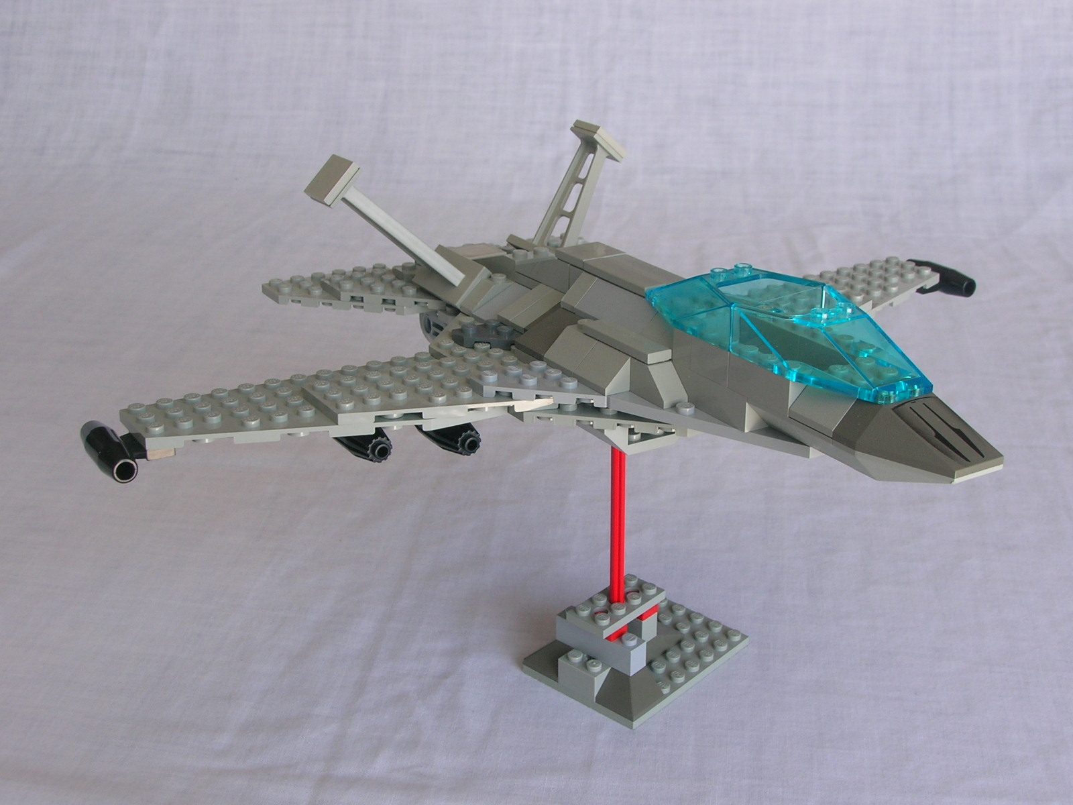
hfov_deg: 41.2
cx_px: 536
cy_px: 402
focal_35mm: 46
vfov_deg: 31.5
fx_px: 1426
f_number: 5.4
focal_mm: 7.7
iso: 50
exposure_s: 1/23
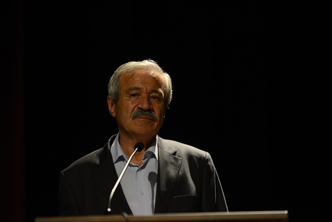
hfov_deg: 15.2
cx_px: 166
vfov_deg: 10.2
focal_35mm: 135
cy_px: 111
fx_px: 1245
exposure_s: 1/125
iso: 1100
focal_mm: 135
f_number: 2.8
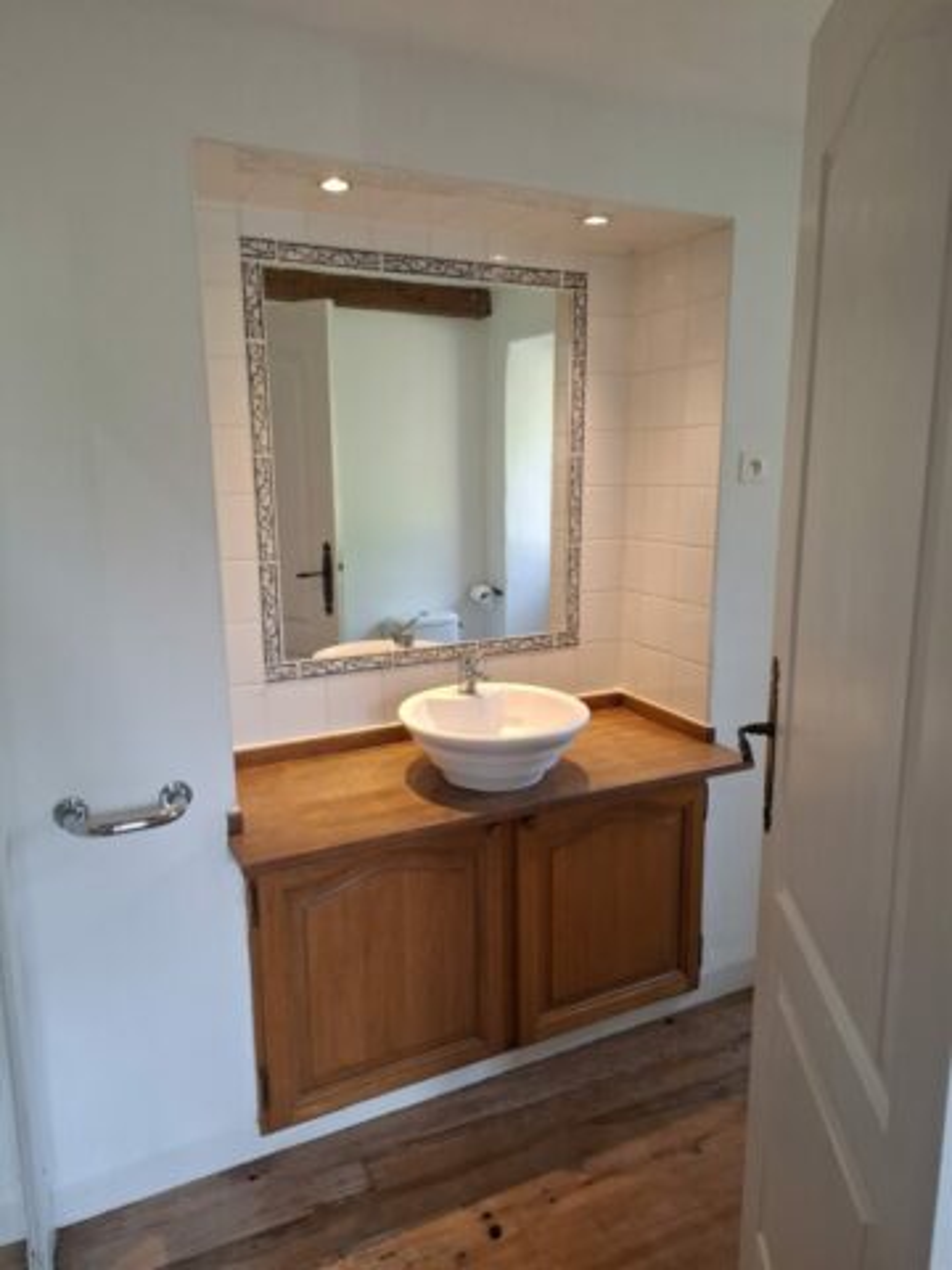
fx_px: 843
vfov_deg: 73.9
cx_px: 476
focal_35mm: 23
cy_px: 635
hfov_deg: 58.9
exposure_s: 1/100
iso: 200
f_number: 1.8
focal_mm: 5.54
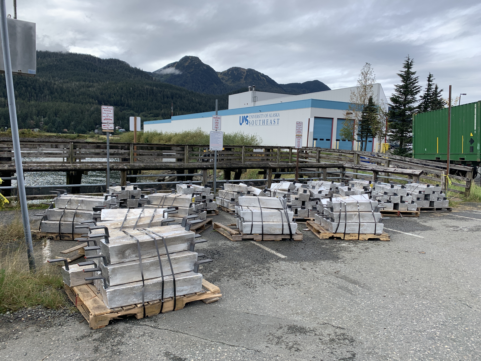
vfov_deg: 53.1
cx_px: 240
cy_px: 180
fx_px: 361
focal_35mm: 26
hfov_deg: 67.3
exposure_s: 1/1088
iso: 25
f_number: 1.8
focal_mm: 4.25
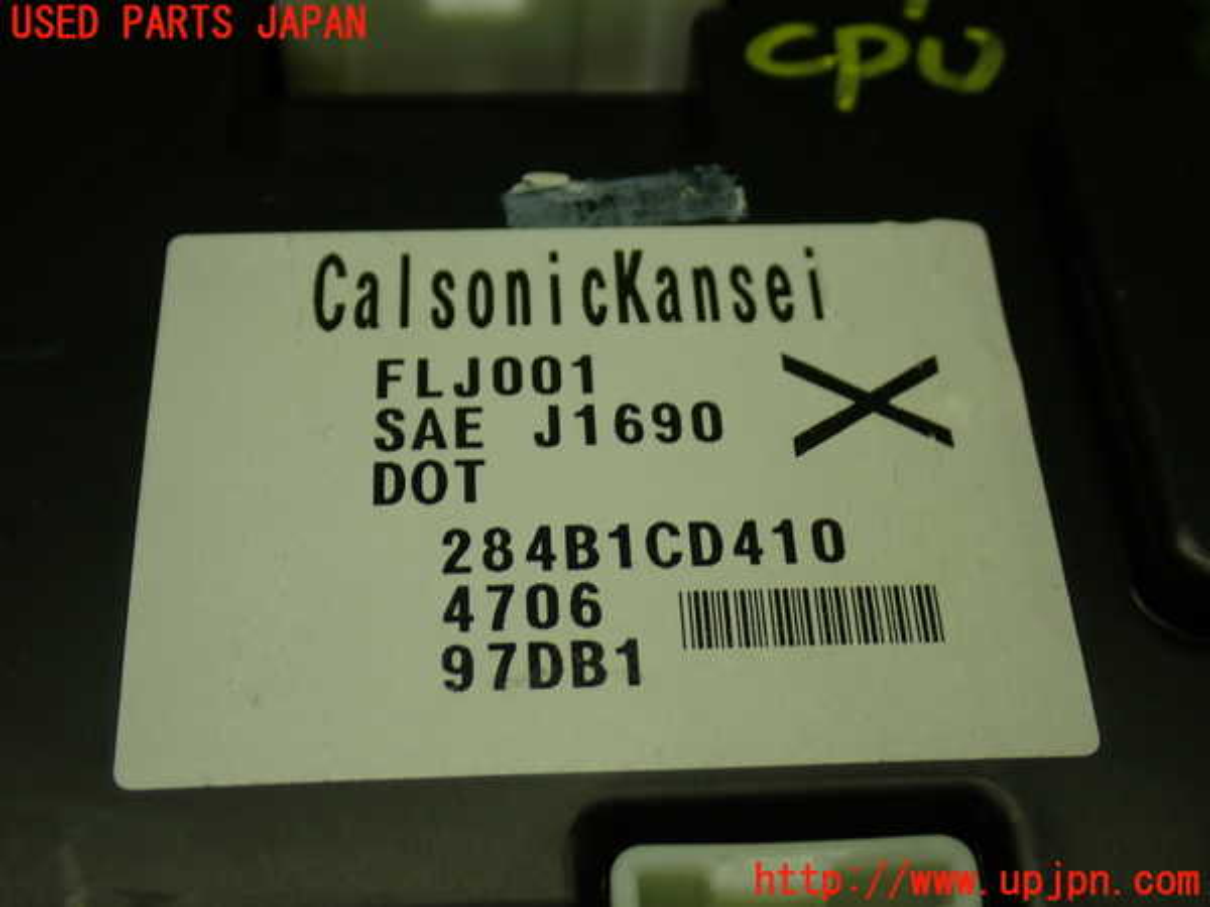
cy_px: 454
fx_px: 1888
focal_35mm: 54
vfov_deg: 27.0
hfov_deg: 35.5
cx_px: 605
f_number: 3.3
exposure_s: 1/100
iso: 200
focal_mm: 9.65
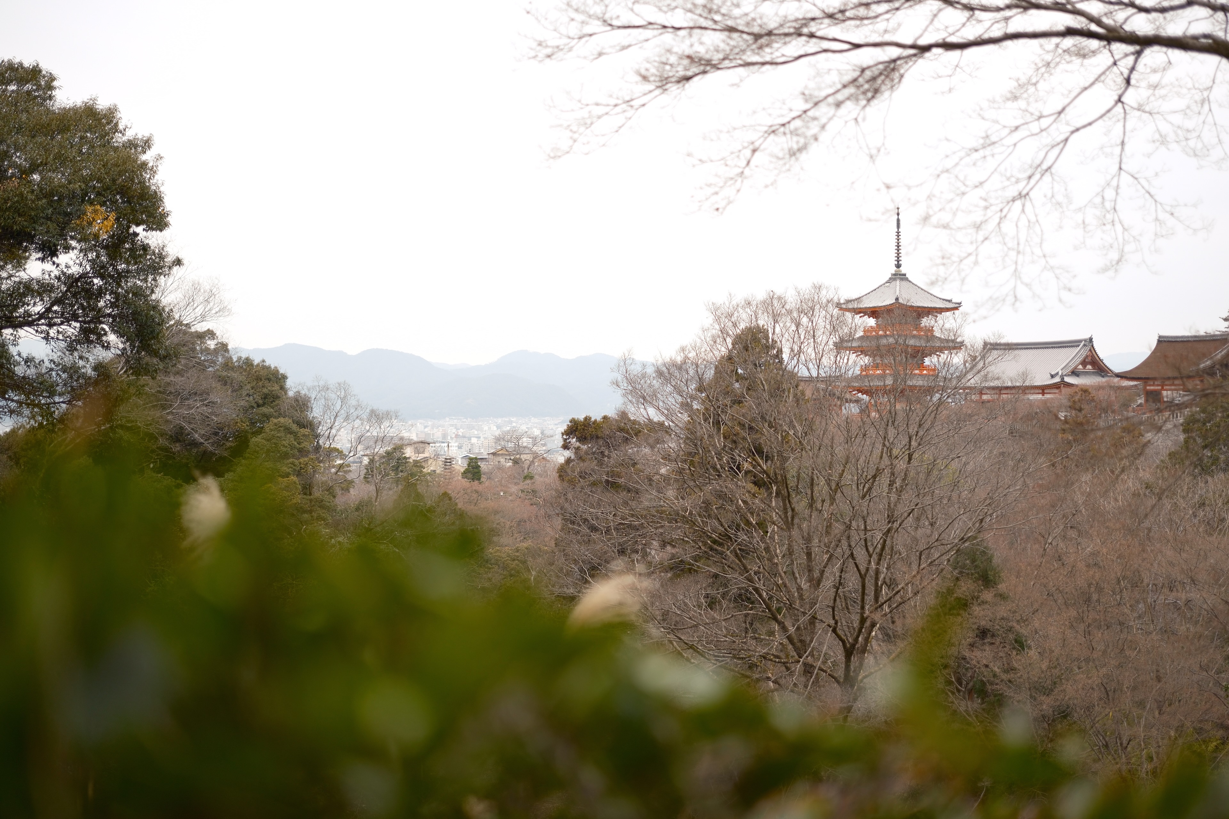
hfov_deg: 39.6
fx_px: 1707
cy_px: 410
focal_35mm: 50
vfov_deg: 27.0
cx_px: 614
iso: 125
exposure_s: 1/850
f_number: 1.4
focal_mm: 33
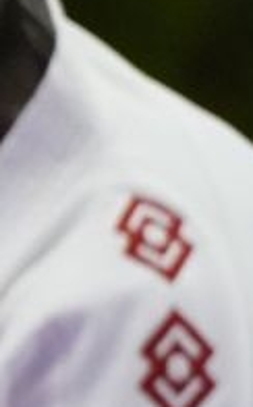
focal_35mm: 1875
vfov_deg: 1.1
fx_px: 20746
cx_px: -1402
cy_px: 185
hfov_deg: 0.7
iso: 3200
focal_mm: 200
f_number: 2.8
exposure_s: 1/1000
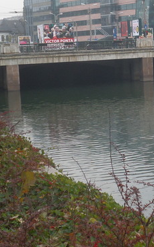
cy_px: 83
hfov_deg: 13.1
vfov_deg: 21.4
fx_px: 652
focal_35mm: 97
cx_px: 188
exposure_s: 1/250
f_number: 3.9
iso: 80
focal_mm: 7.6
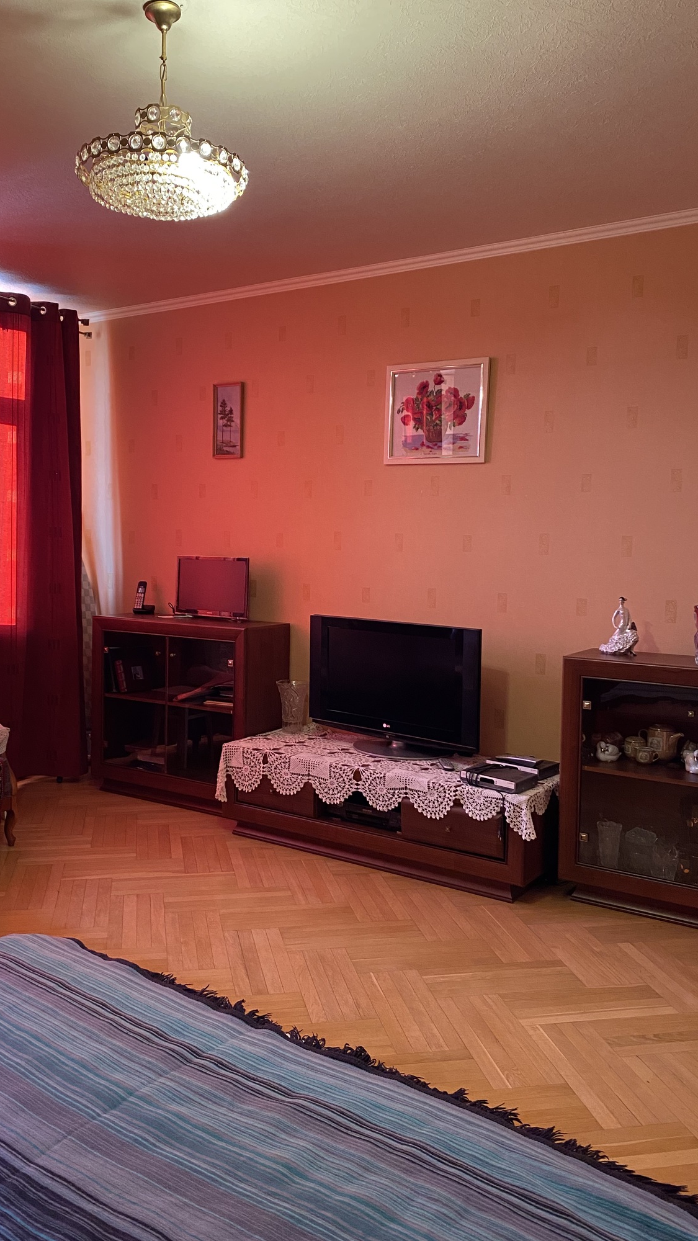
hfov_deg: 40.2
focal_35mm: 29
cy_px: 616
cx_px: 321
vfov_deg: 66.1
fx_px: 954
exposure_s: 1/60
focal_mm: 4.25
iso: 400
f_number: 1.8
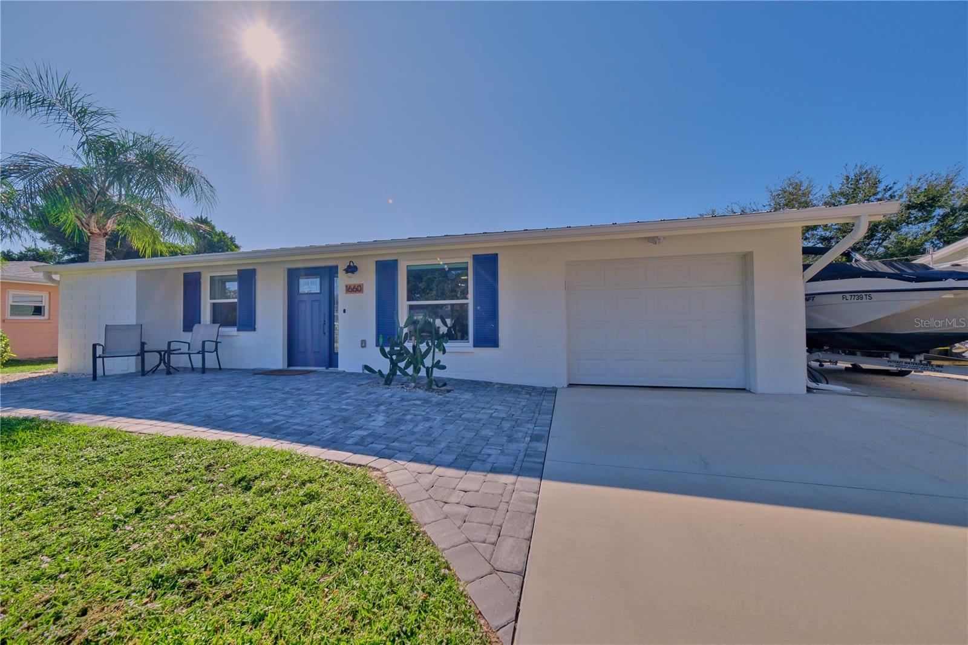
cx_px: 484
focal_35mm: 12
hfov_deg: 112.6
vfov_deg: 90.0
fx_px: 323
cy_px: 322
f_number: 6.4
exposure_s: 1/2000
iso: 640
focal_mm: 8
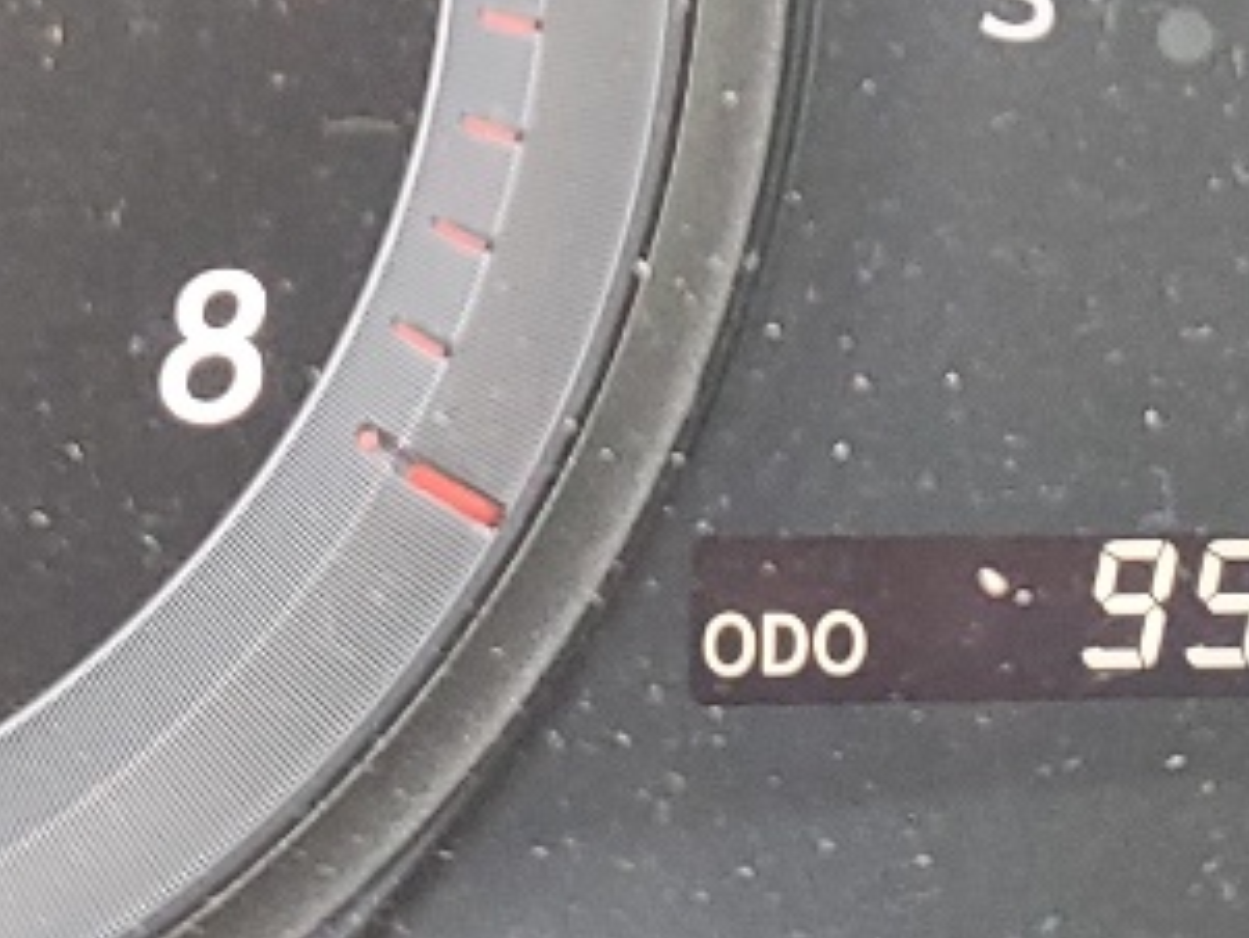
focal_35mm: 138
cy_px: -390
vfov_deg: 10.4
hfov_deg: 14.3
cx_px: 755
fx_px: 4981
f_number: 1.5
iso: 130
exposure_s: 1/50
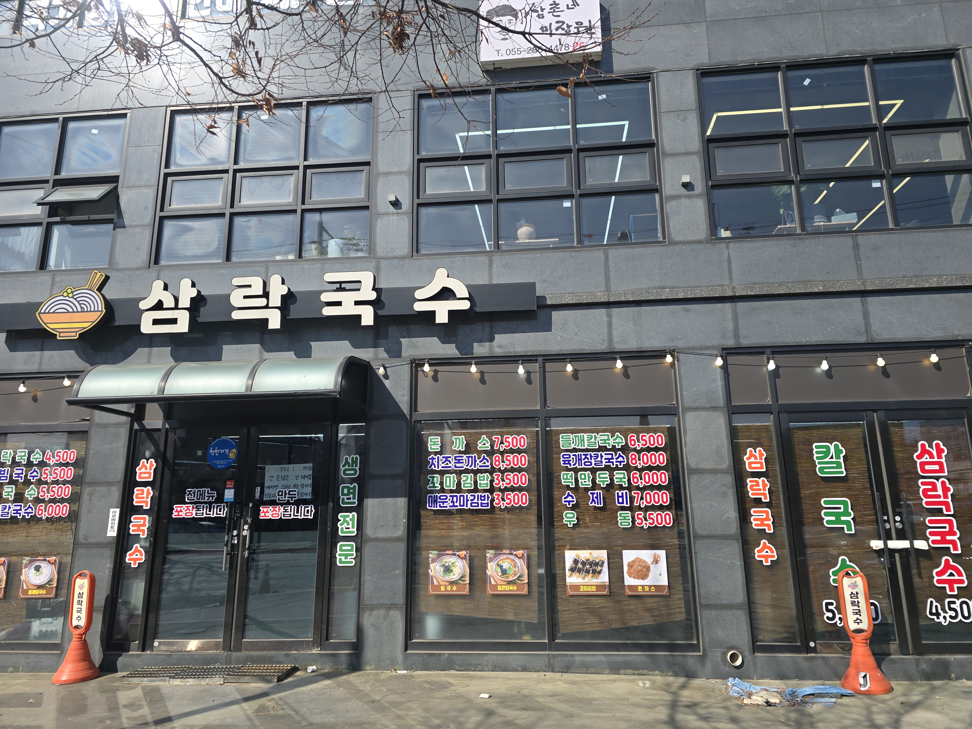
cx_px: 486
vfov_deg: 58.9
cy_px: 364
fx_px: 646
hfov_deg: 73.9
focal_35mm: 23
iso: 12
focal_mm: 6.3
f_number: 1.7
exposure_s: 1/713
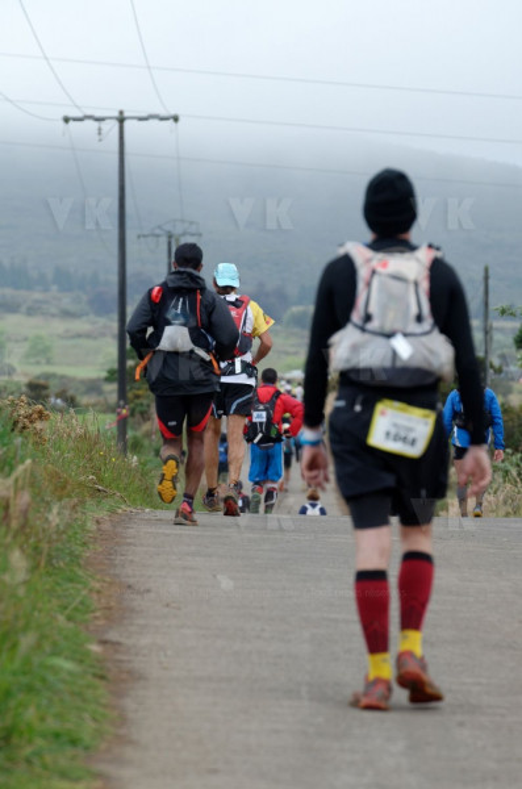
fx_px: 6559
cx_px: 261
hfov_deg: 4.6
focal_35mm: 300
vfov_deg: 6.9
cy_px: 394
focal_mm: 200
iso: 320
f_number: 5.6
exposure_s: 1/500
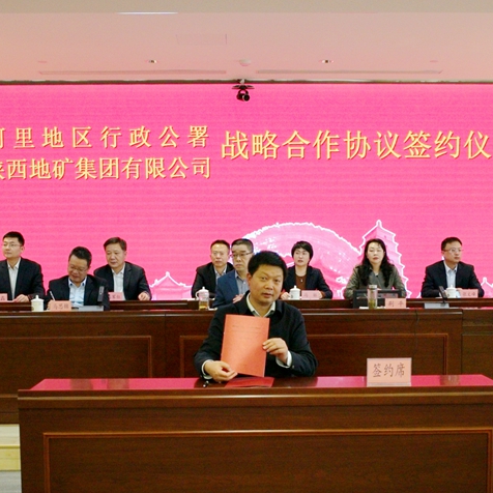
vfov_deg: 54.0
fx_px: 483
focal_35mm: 30
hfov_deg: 54.0
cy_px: 268
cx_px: 246
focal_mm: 21
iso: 1250
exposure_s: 1/250
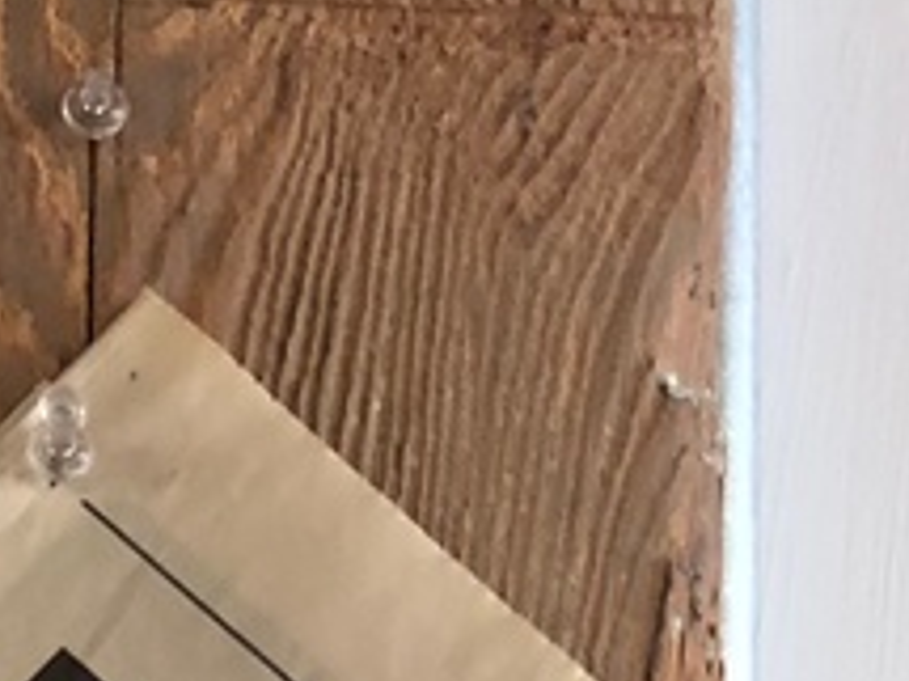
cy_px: 1870
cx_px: 30
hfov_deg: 12.1
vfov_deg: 8.1
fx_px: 4252
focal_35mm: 162
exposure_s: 1/17
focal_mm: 3.99
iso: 40
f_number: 1.8
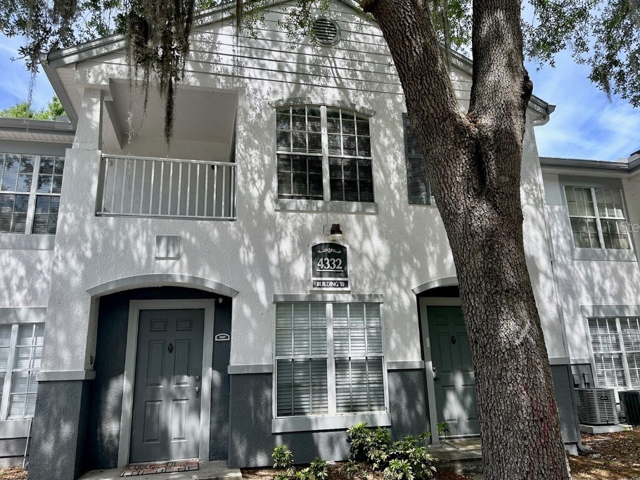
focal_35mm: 27
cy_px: 226
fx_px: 499
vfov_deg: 51.3
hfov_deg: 65.3
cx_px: 326
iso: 80
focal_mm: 6.86
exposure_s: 1/1949
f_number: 1.78
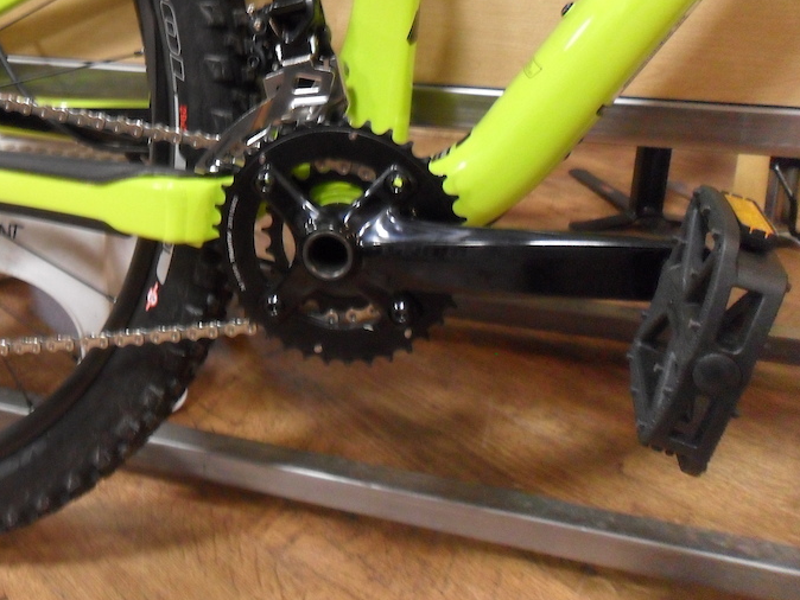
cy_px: 155
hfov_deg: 44.4
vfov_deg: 34.5
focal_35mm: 41
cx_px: 208
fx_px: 948
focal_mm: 4.9
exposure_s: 1/20
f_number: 3.5
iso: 400
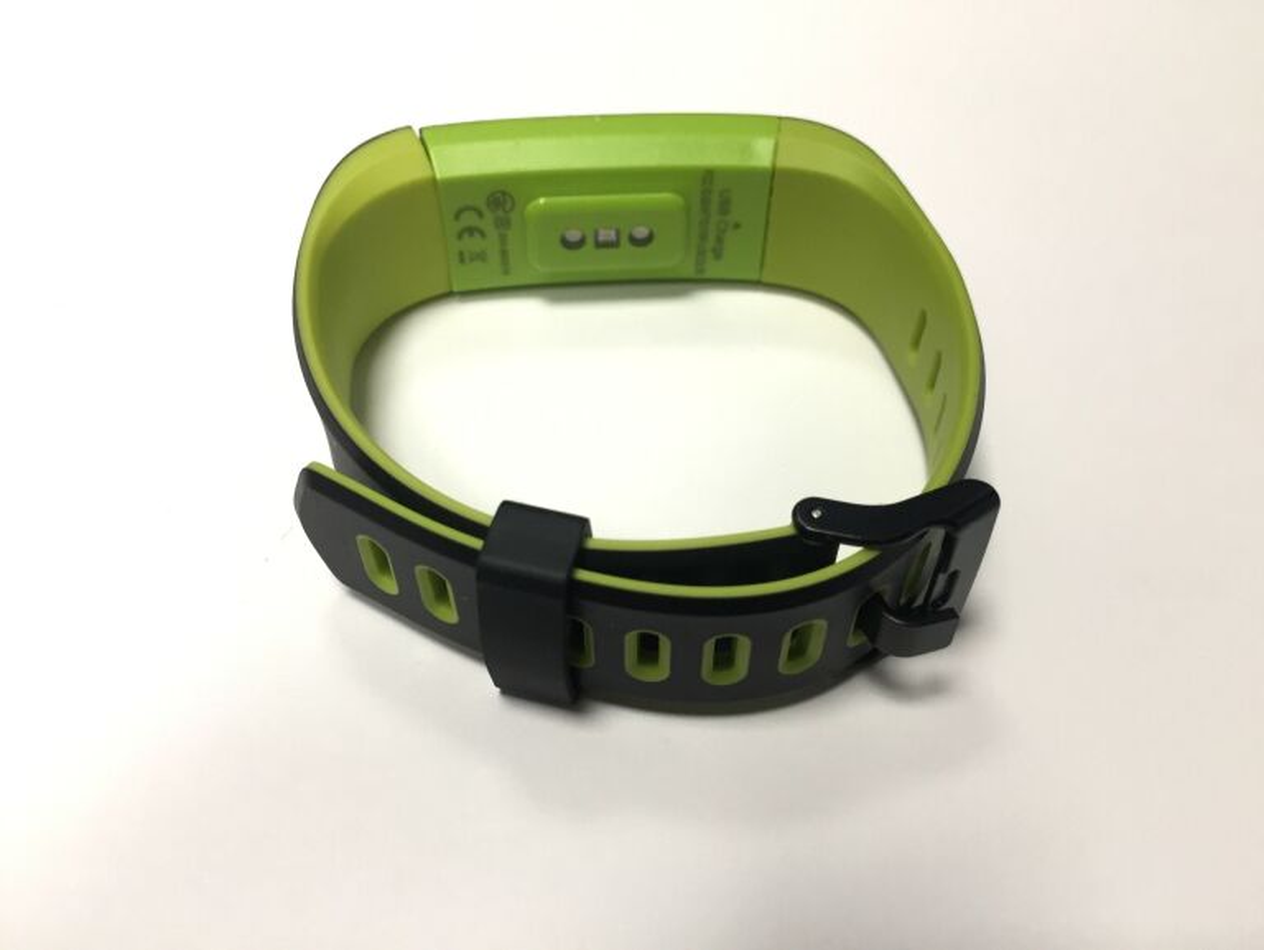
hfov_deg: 61.6
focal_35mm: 29
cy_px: 475
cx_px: 632
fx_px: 1060
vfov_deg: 48.3
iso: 50
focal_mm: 4.15
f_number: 2.2
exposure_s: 1/33
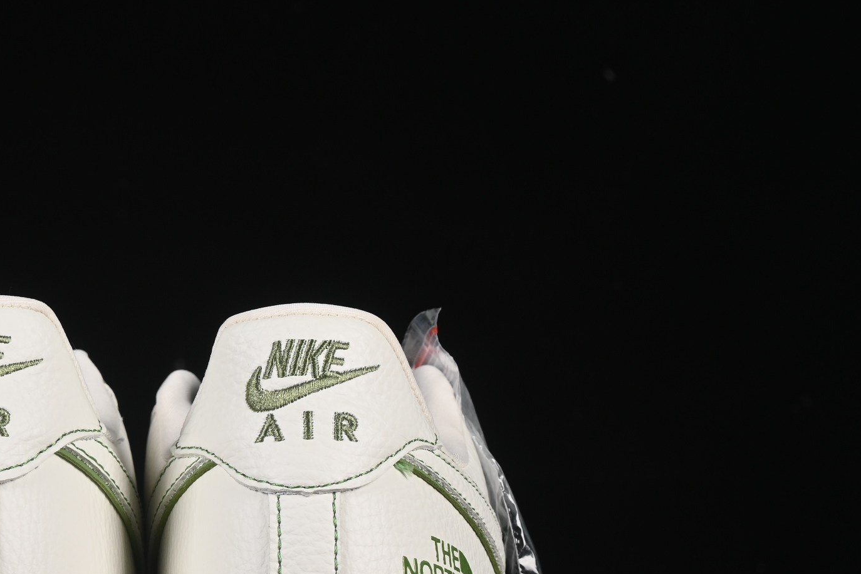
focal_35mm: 152
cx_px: 138
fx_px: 3635
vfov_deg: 9.0
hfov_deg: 13.4
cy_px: 441
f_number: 8
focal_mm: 50
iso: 160
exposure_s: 1/80
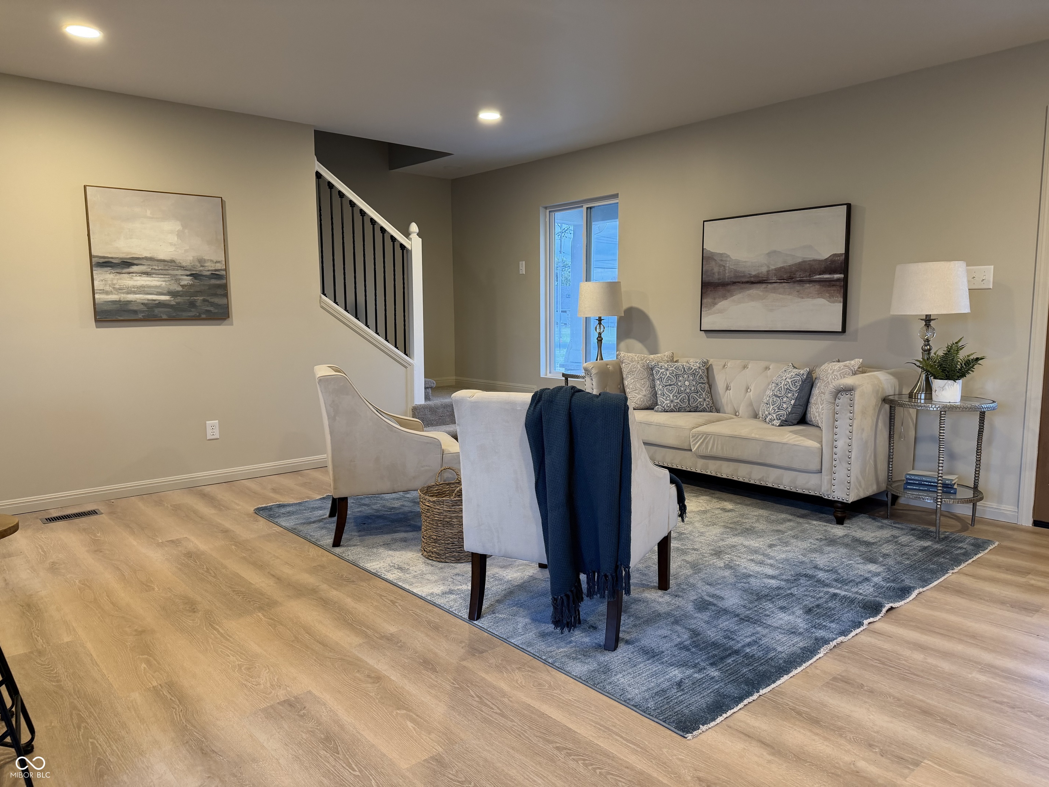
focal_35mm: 24
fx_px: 727
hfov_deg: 71.6
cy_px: 394
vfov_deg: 56.8
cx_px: 524
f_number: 1.78
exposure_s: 1/60
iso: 200
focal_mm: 6.76
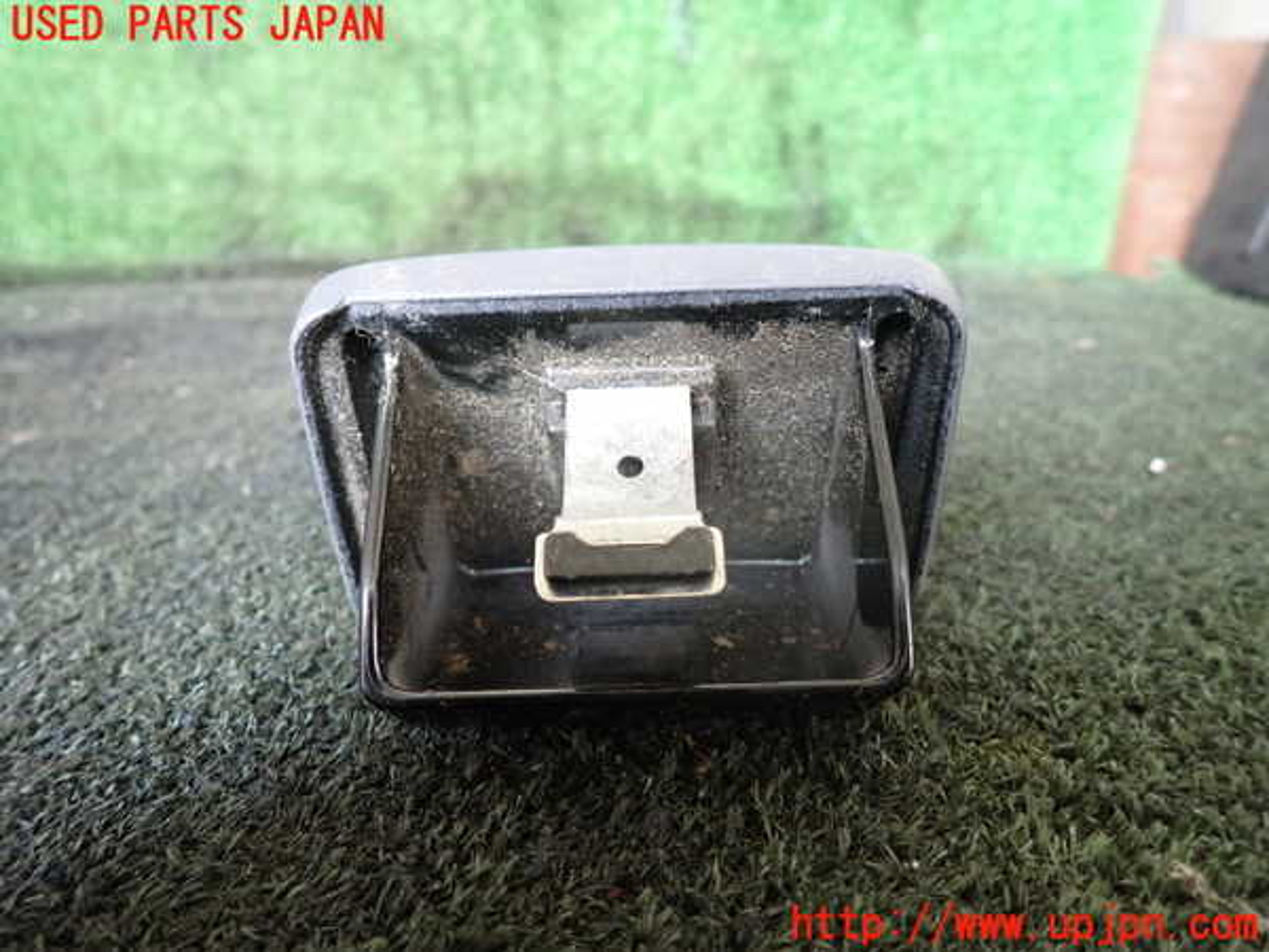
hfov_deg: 69.4
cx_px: 634
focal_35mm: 25
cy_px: 476
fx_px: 916
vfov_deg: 54.9
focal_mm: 4.5
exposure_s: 1/30
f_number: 2
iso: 400
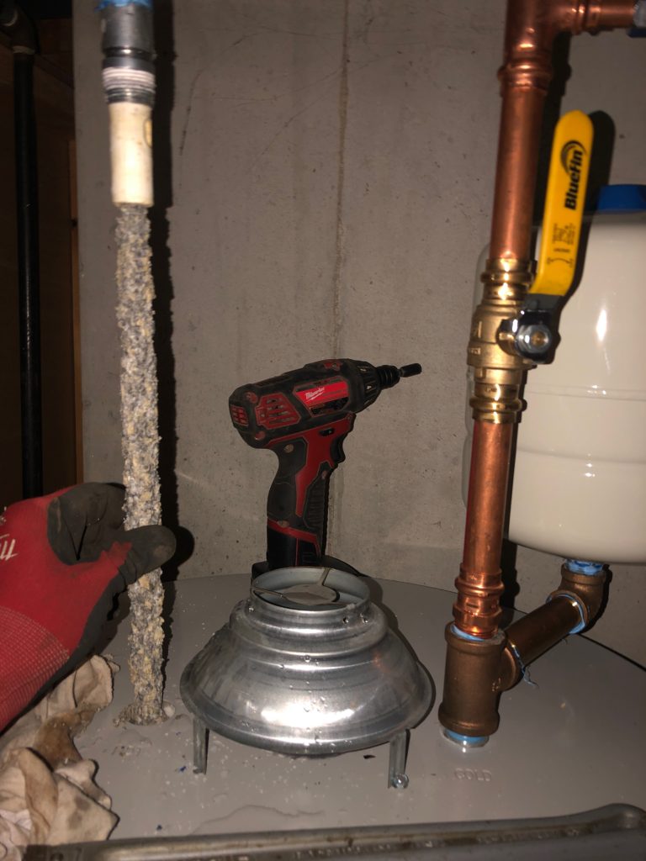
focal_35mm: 28
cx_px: 323
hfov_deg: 49.7
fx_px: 697
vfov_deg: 63.4
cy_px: 430
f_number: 1.8
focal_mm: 3.99
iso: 25
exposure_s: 1/19
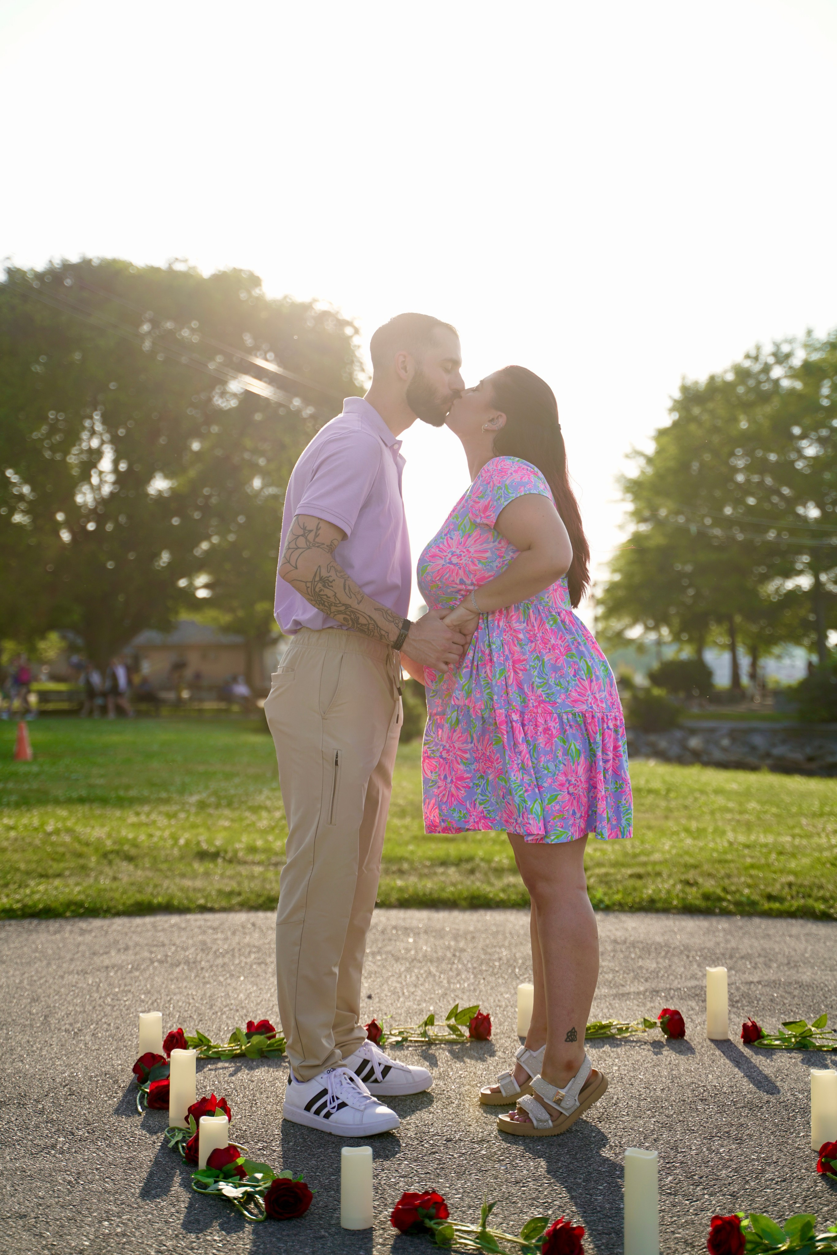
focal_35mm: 52
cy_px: 628
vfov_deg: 38.2
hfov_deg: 26.0
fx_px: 1813
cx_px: 418
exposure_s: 1/1000
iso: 100
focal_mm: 52
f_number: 2.8
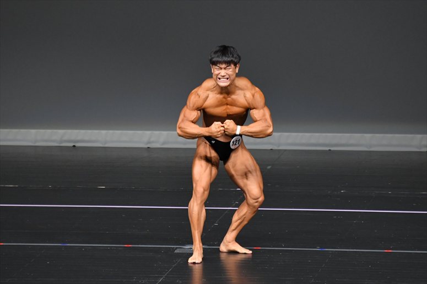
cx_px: 214
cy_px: 142
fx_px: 4446
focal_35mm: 375
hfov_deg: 5.5
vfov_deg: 3.7
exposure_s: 1/400
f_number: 5.6
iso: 4000
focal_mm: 250
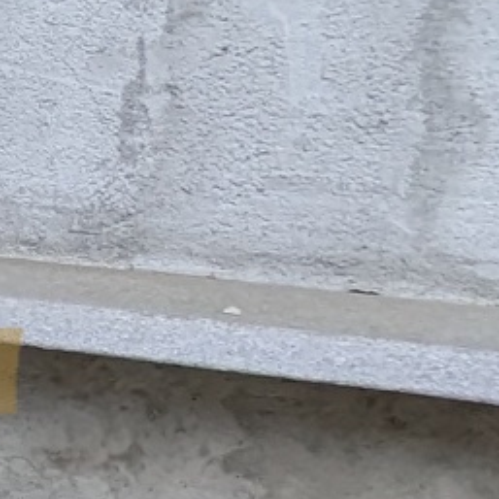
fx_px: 2300
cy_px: 266
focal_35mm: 141
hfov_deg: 9.0
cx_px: -1181
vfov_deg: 12.4
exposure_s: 1/130
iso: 37
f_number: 2.2
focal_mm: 2.35
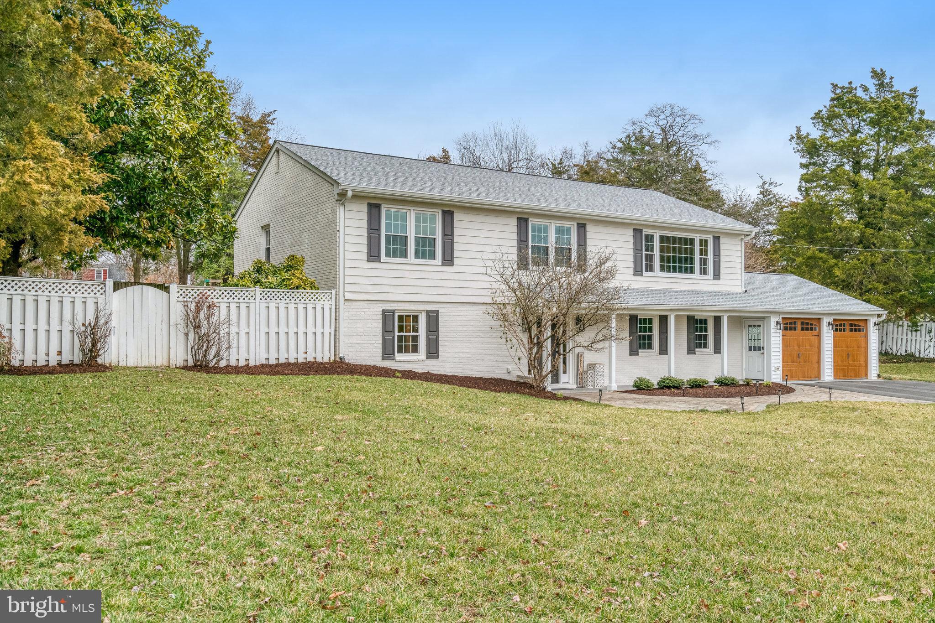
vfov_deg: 45.0
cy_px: 312
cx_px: 468
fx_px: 753
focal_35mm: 29
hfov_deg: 63.7
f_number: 8
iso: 1250
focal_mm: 29
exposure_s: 1/1250
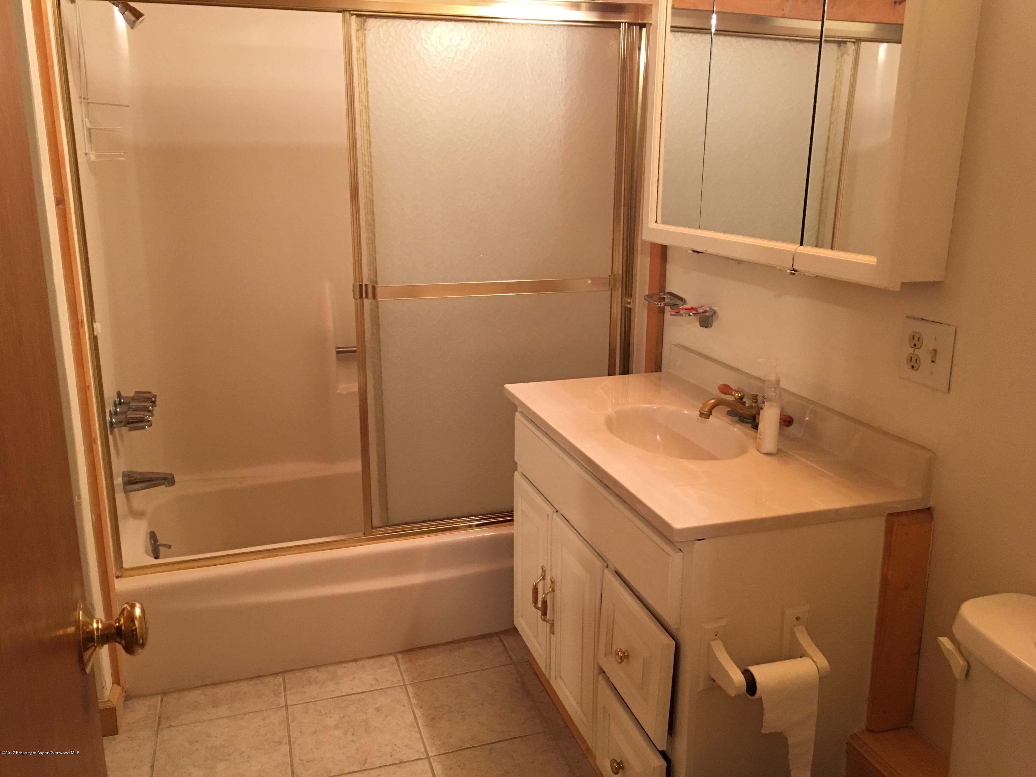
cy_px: 388
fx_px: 868
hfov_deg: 61.7
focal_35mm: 29
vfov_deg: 48.2
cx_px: 518
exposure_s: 1/15
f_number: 2.2
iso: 80
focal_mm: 4.15
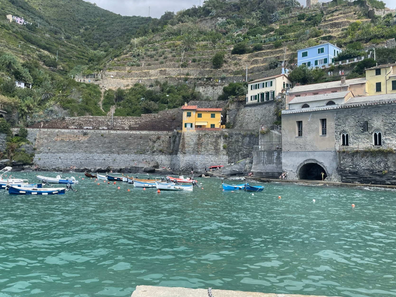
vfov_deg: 44.1
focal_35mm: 32
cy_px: 136
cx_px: 182
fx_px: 366
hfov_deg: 56.8
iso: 32
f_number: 1.6
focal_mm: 4.2
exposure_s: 1/2020
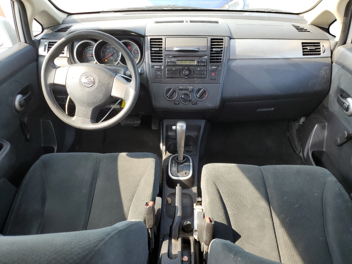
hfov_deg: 67.3
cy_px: 132
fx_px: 264
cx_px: 176
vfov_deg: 53.1
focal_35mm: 26
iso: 50
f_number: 1.5
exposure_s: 1/152
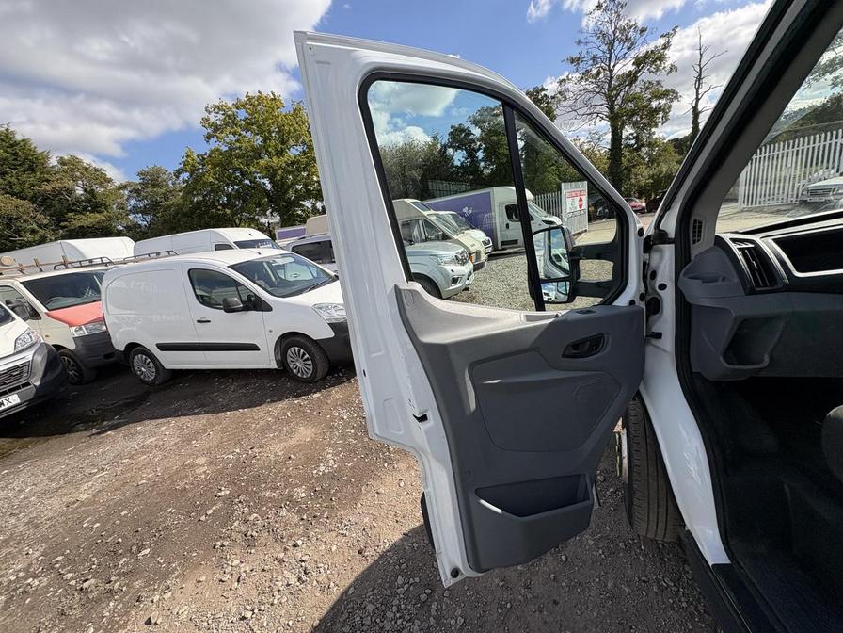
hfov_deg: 102.1
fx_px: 341
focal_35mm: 14
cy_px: 316
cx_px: 422
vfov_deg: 85.7
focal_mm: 2.22
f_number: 2.2
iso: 40
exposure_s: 1/1094
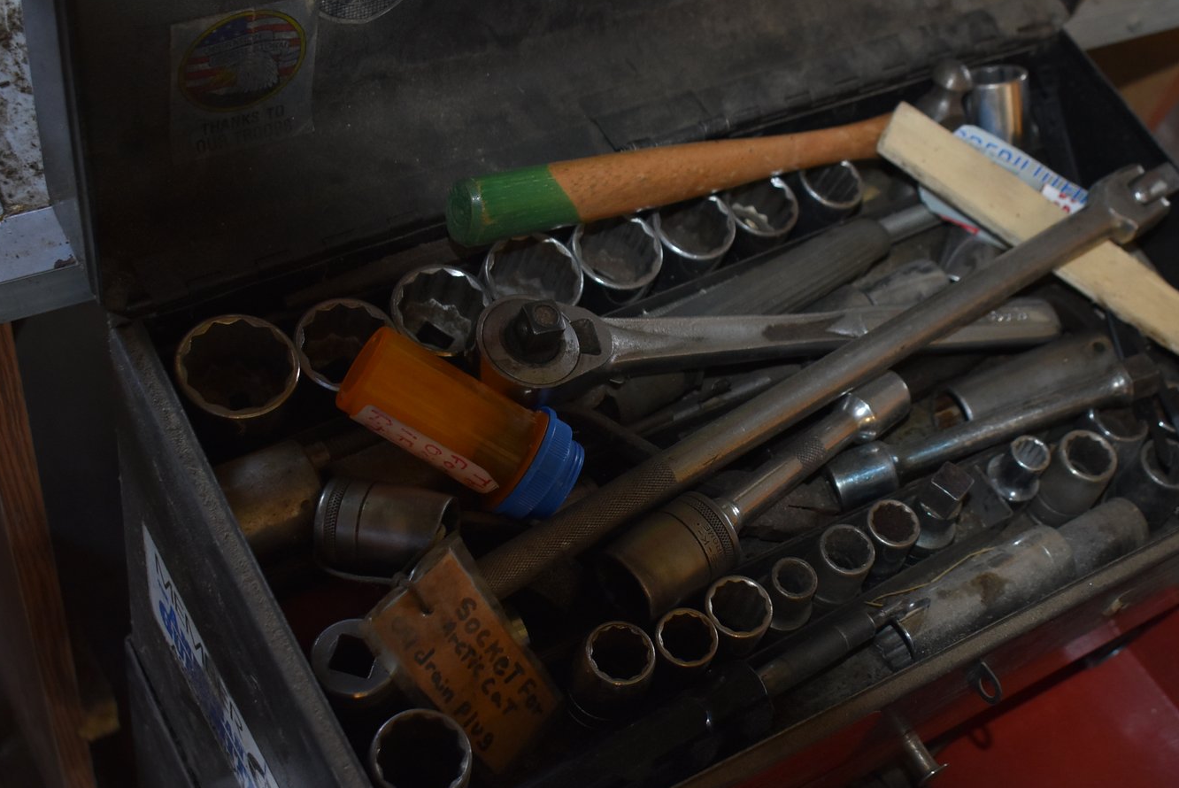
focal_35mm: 52
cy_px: 462
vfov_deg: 26.2
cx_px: 727
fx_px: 1692
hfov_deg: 38.2
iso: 1000
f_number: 4
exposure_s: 1/60
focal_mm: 27
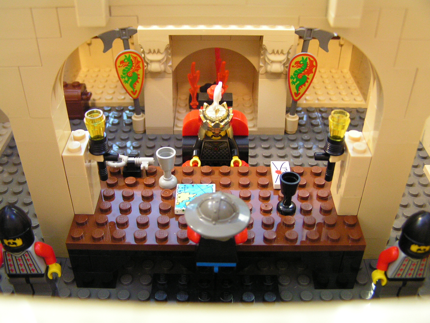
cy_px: 162
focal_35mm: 38
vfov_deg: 37.7
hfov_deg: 49.0
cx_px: 215
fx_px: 472
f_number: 2.8
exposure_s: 1/2.5
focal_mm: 6.3
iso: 200
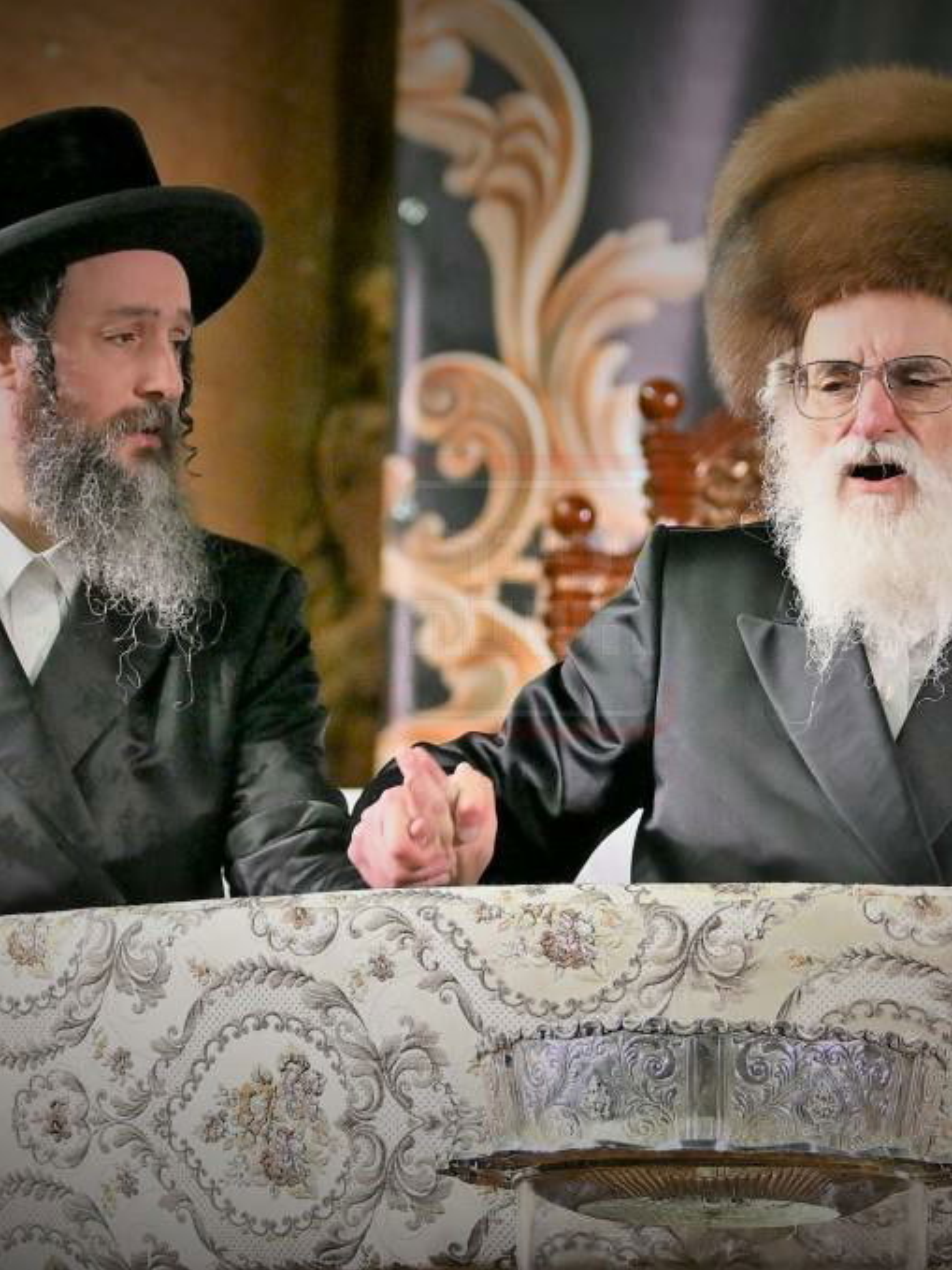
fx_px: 7813
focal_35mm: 213
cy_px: 636
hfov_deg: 7.0
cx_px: 535
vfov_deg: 9.3
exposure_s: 1/250
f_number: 2.8
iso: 400
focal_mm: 98
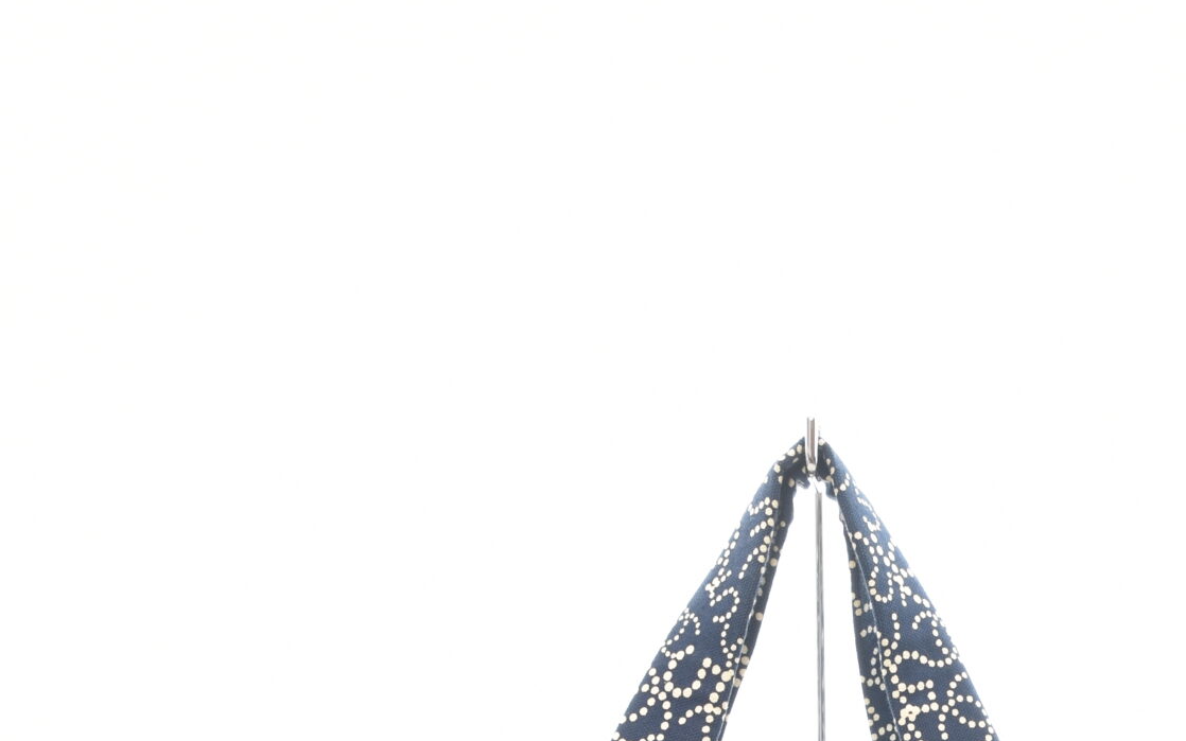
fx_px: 2037
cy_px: 825
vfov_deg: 19.7
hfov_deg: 32.3
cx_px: 746
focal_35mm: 63
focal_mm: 18
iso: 100
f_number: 6.3
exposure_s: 1/4
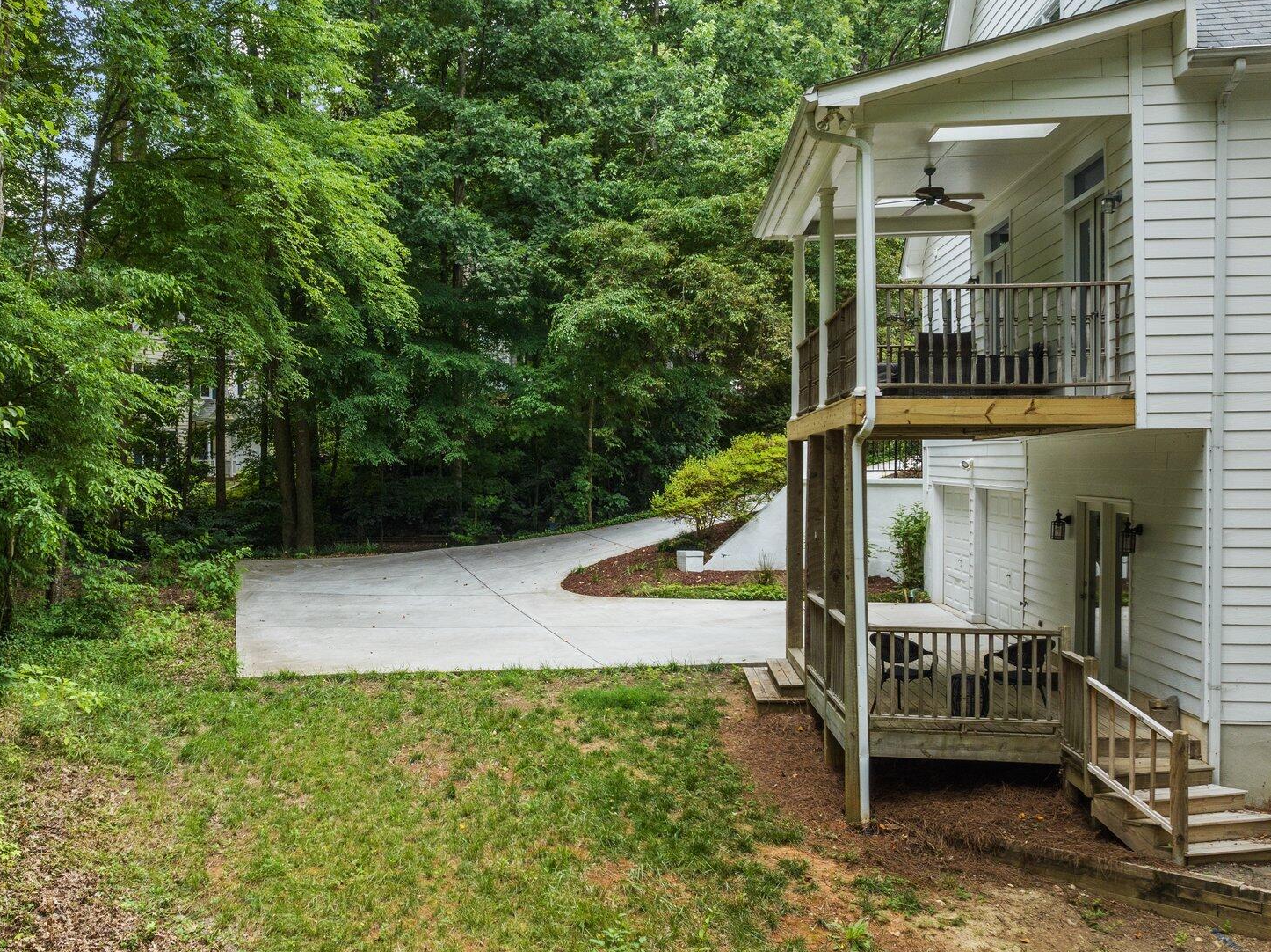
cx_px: 405
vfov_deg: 41.7
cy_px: 486
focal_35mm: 34
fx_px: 1247
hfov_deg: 52.8
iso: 170
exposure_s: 1/15
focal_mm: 12.29
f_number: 5.6
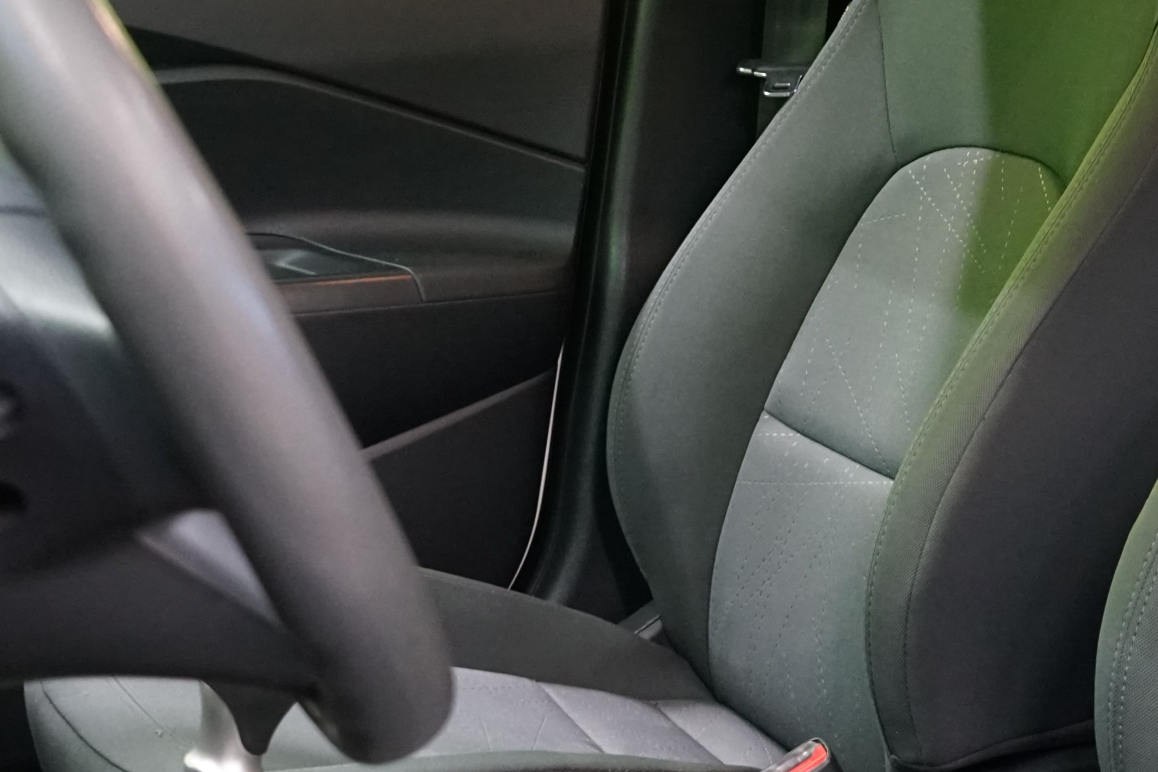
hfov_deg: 26.0
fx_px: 2445
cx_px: 977
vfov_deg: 17.9
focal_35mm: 76
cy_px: 545
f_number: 5.6
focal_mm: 30
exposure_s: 1/15
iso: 3200
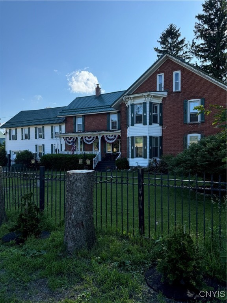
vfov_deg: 71.6
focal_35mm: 24
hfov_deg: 56.8
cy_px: 152
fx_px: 210
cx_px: 114
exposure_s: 1/2833
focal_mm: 6.76
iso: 80
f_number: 1.78
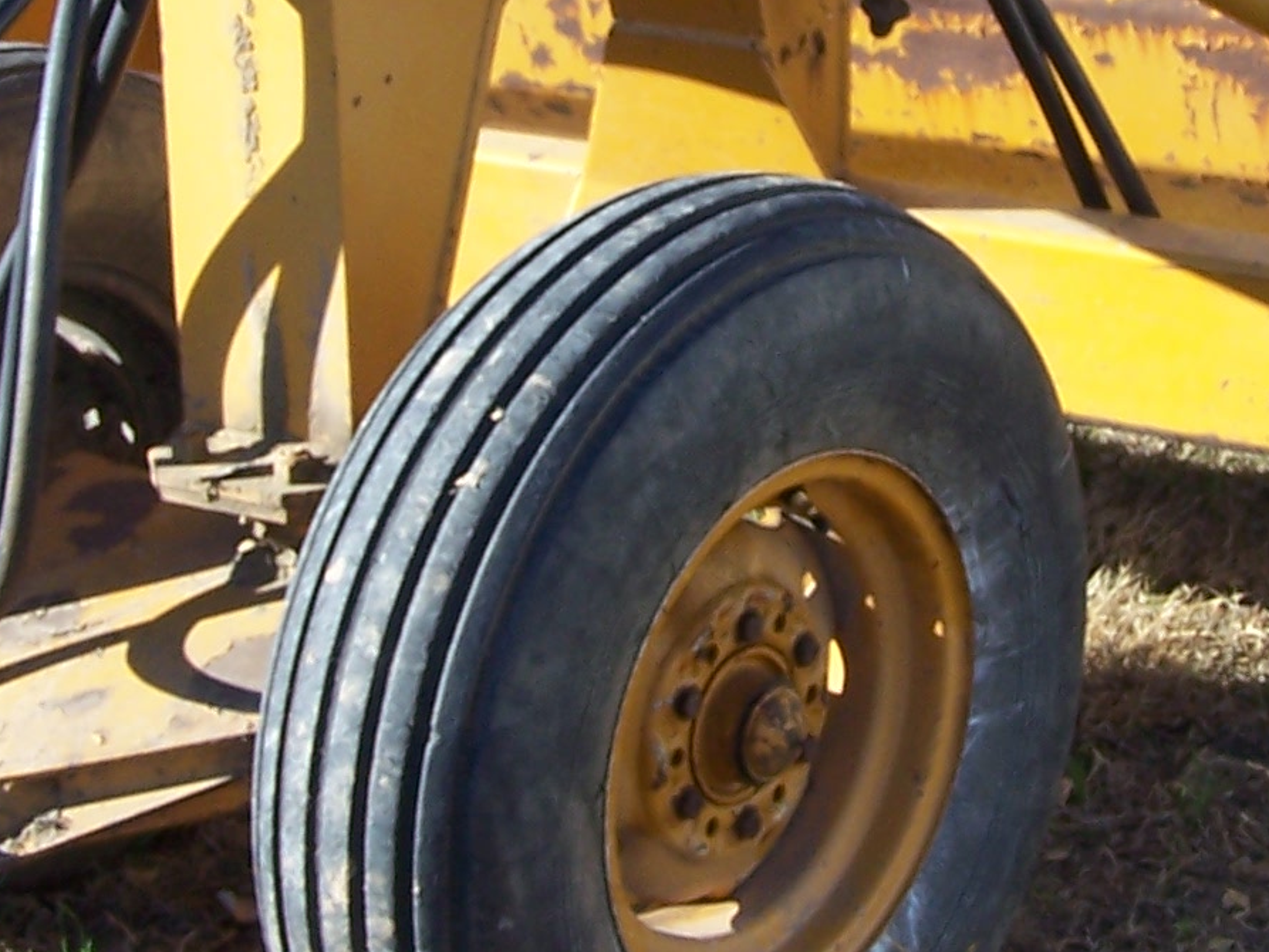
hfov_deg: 19.9
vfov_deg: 15.0
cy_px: 226
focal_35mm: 98
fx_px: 3593
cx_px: 911
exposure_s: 1/500
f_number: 2.8
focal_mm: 6.3
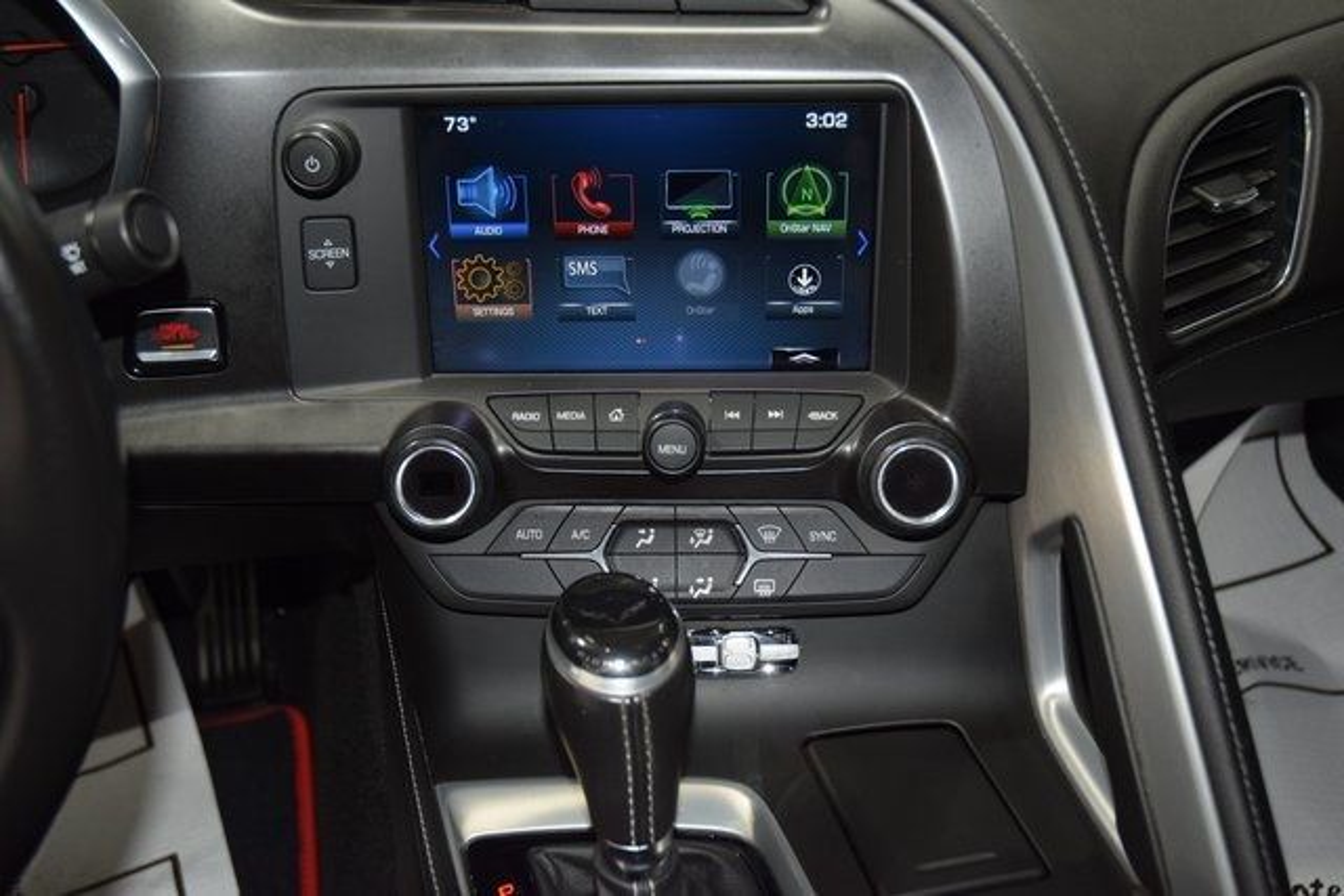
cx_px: 672
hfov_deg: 47.9
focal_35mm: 40
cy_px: 448
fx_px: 1512
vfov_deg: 33.0
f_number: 3.8
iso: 1250
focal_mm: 27
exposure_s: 1/60
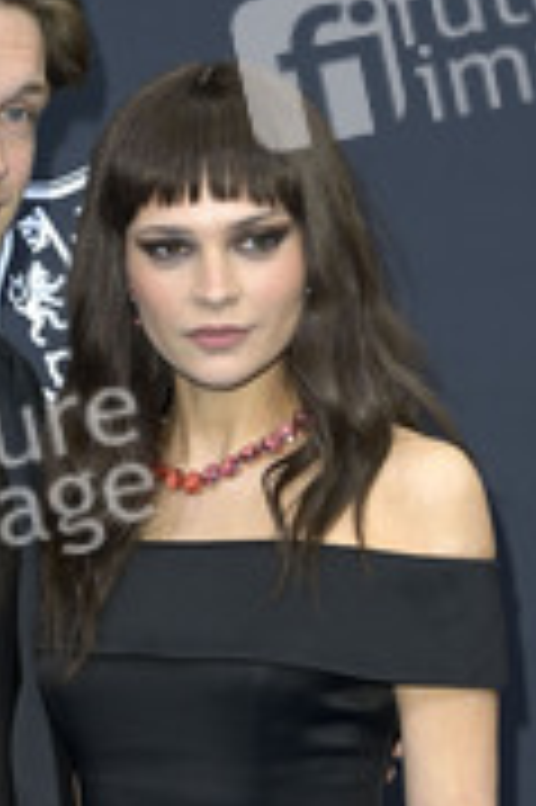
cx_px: 54
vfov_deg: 13.1
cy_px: 720
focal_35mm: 156
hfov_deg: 8.7
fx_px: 3490
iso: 500
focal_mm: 70
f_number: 5.6
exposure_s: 1/250
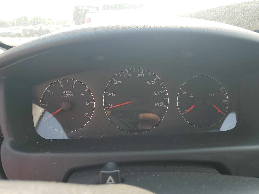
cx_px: 130
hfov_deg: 67.3
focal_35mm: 26
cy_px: 97
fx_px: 195
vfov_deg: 53.1
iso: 50
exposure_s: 1/400
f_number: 1.5
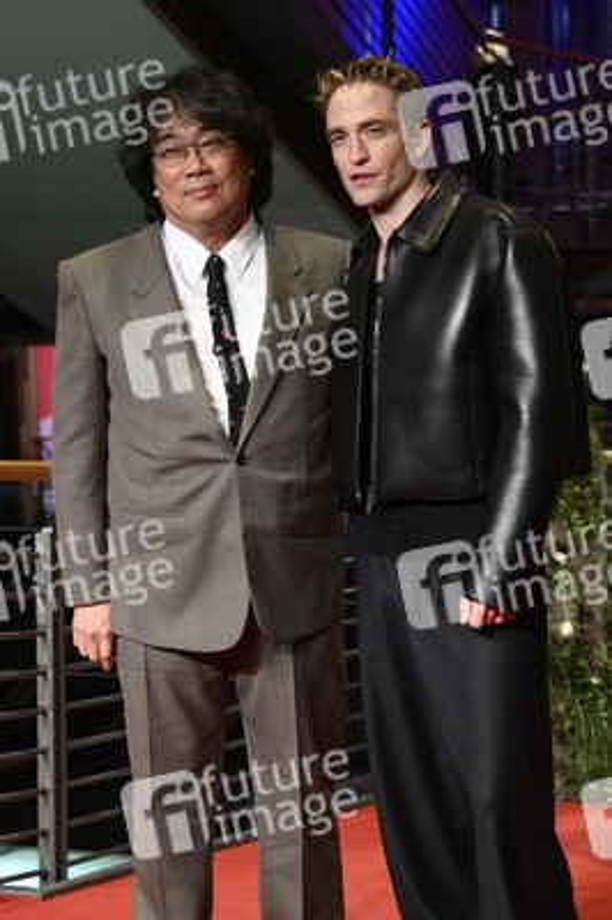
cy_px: 460
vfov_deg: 24.8
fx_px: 2094
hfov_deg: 16.6
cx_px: 306
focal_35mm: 82
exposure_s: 1/250
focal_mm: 82
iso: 6400
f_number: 5.6
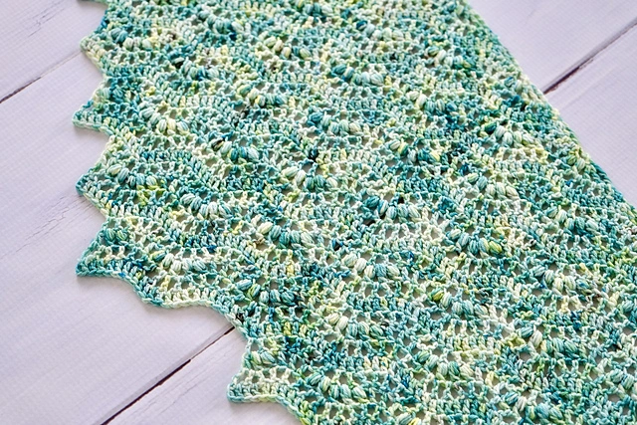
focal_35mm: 64
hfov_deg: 31.4
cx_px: 318
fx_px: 1133
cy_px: 212
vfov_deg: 21.3
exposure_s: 1/125
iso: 800
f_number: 4
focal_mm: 42.9
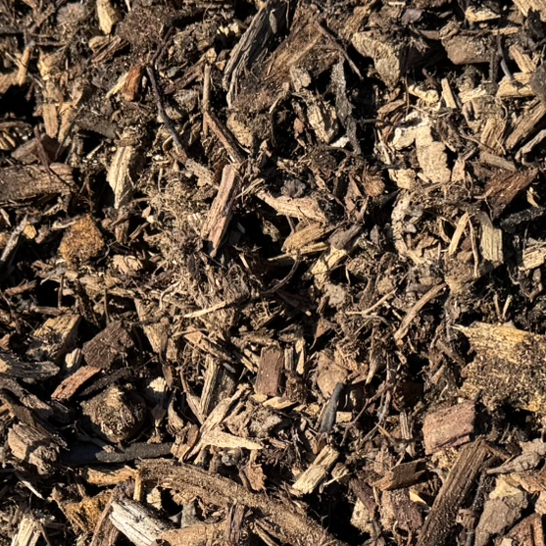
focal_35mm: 78
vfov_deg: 21.5
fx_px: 1392
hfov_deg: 22.2
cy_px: 523
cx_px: 242
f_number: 1.78
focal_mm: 6.76
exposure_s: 1/1059
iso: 80
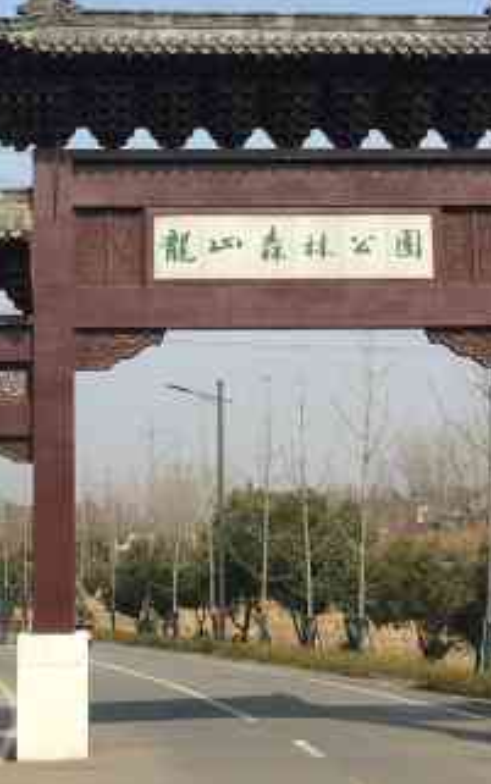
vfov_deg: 30.5
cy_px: 304
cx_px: 188
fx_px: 1433
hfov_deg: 19.4
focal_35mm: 67
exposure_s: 1/1221
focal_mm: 4.15
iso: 25
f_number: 2.2
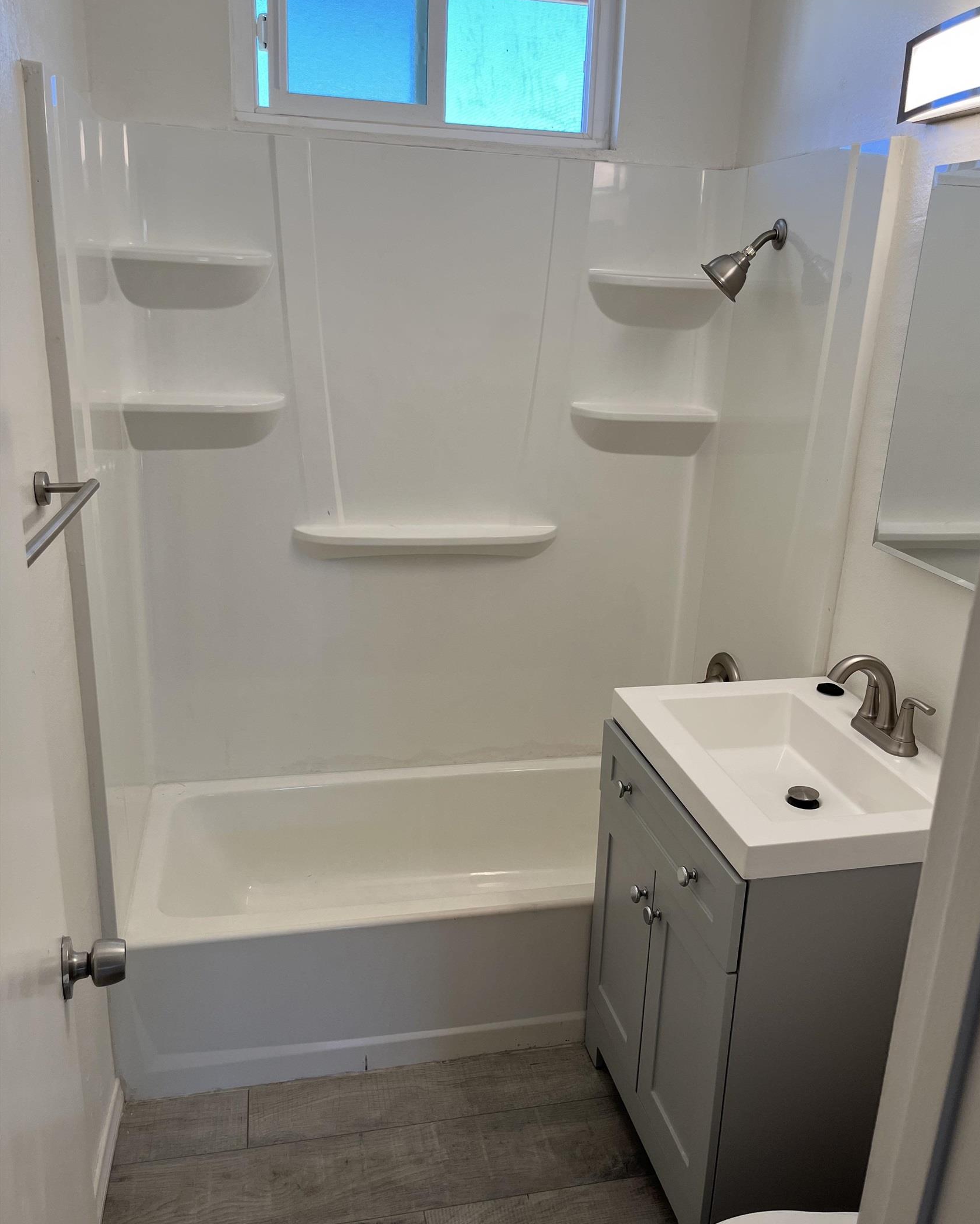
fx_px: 1015
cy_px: 614
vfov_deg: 62.2
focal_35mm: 28
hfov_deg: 51.5
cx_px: 505
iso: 50
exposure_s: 1/154
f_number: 1.6
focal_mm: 5.1
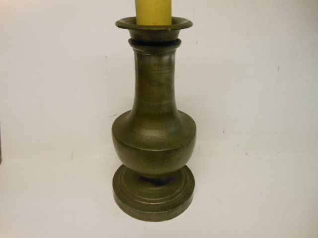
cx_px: 159
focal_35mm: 25
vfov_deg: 54.9
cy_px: 119
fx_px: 230
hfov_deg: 69.4
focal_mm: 4.5
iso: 400
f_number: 3.2
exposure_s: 1/25
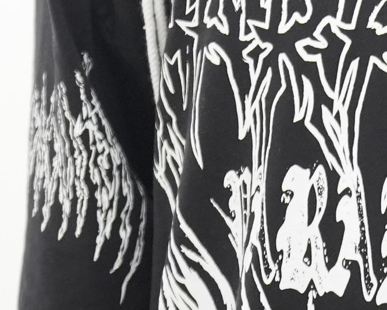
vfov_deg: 8.2
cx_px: 519
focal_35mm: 175
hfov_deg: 10.7
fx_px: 2004
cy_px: -422
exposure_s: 1/250
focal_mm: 31
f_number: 2.8
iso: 1600
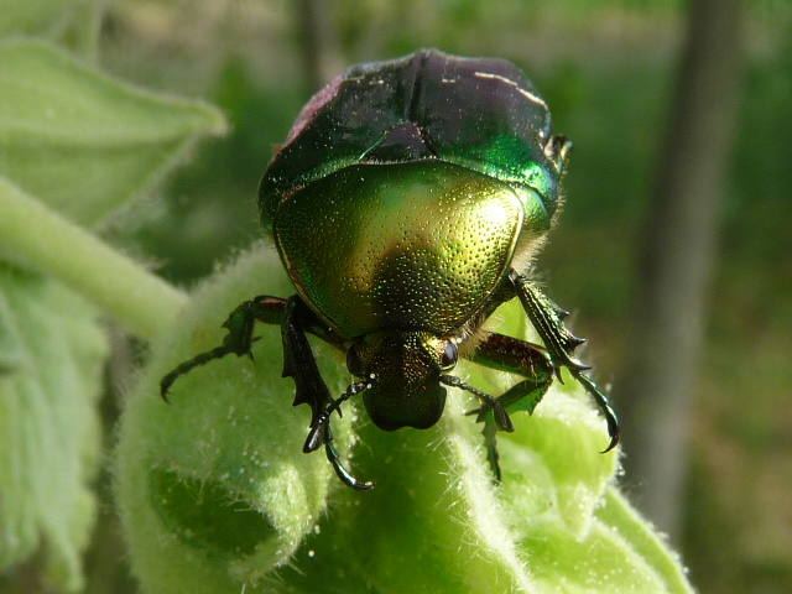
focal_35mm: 32
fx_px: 732
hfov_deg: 56.8
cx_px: 396
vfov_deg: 44.2
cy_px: 297
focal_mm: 5.8
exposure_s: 1/200
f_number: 5
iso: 100
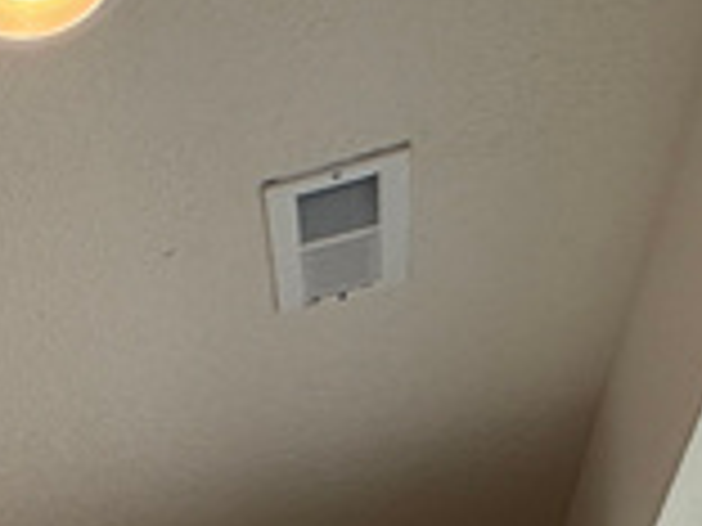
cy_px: 1322
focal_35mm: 92
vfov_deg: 12.2
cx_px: -540
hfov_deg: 17.5
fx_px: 1866
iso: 50
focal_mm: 2.22
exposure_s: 1/162
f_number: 2.2
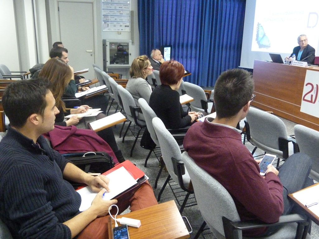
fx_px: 276
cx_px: 160
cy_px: 120
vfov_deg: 46.8
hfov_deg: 60.0
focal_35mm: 30
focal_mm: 5.4
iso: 800
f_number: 3
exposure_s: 1/15
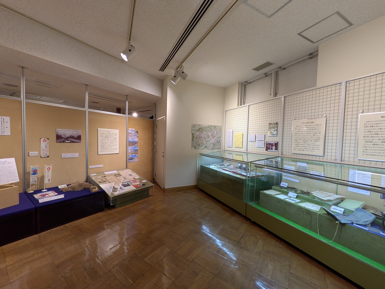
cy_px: 144
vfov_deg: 85.7
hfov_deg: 102.0
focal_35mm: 14
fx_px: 156
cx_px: 192
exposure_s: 1/24
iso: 64
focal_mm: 1.83
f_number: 2.2
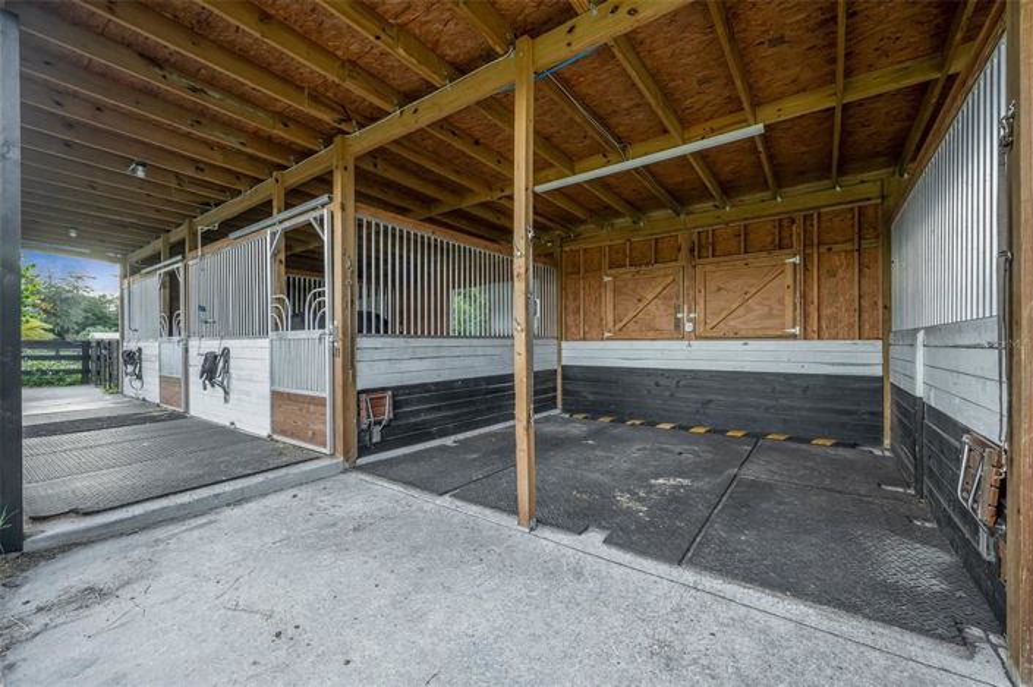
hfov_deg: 104.3
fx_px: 401
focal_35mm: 14
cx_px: 516
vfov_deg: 81.1
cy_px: 344
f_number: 5
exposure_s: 1/5
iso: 800
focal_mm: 14
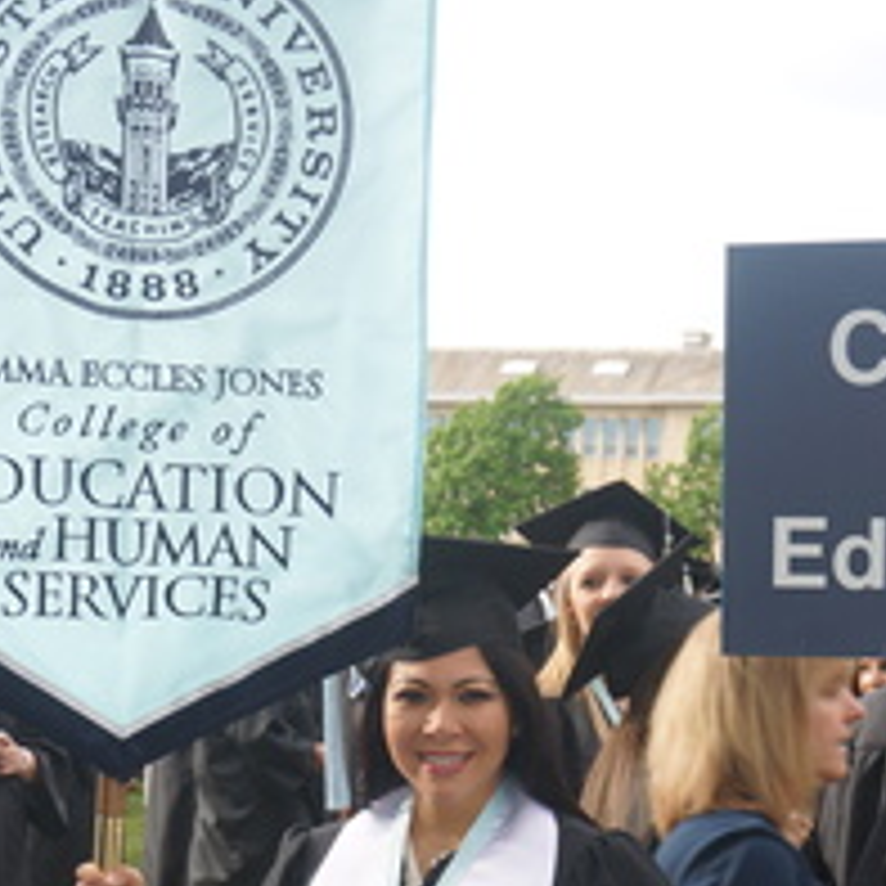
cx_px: 331
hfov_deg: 19.3
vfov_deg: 19.1
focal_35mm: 90
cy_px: 670
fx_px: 2607
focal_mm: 29
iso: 100
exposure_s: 1/100
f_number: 5
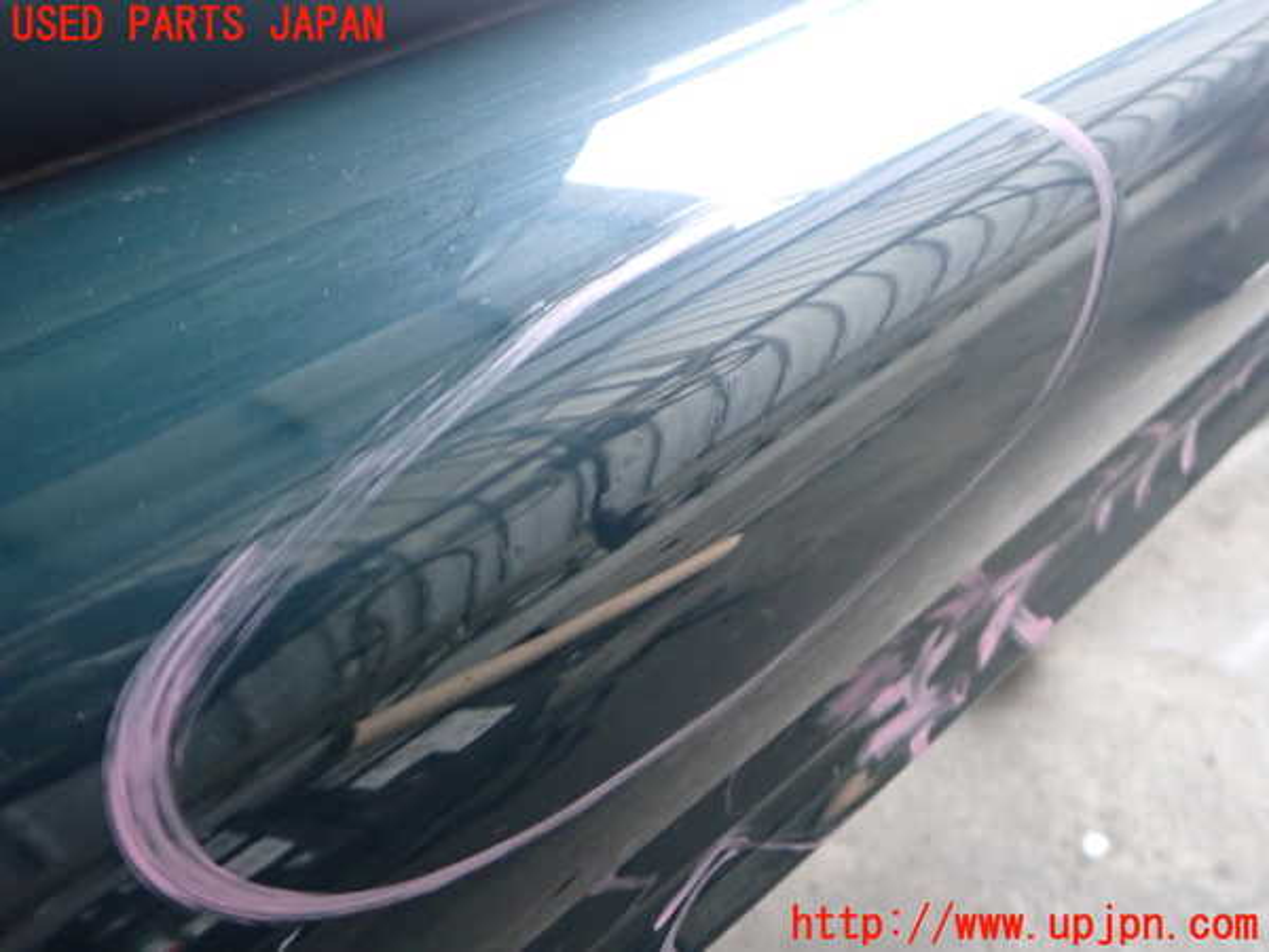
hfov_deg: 60.0
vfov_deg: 46.8
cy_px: 476
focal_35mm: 30
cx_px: 634
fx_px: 1100
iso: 640
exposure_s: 1/30
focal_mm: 5.4
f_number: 2.3
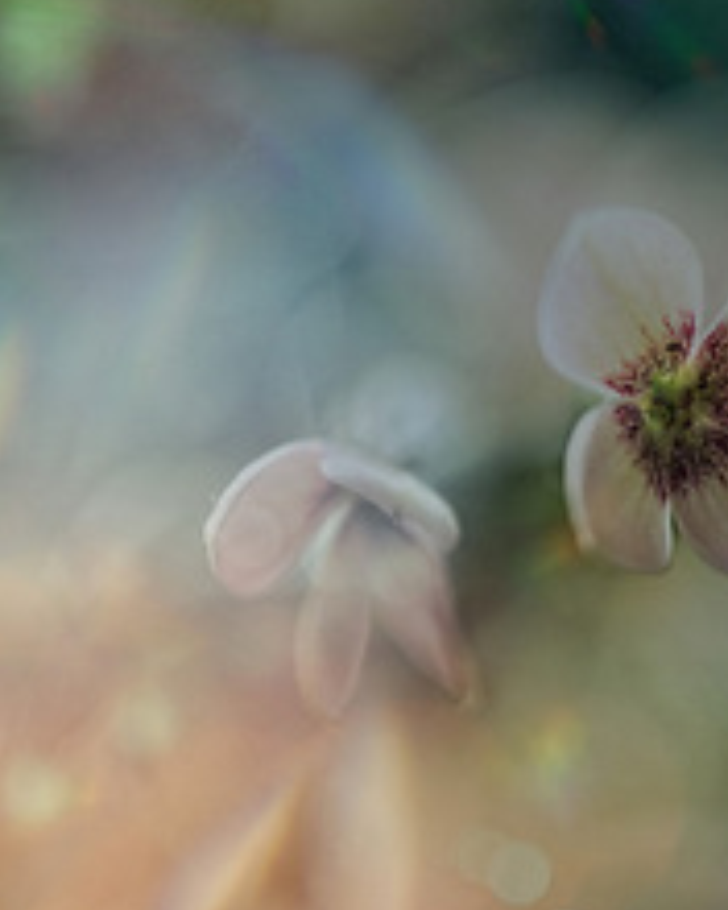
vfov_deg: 10.9
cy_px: 341
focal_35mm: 177
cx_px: 782
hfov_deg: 8.7
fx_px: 4767
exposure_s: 1/80
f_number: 2.8
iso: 800
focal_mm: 90
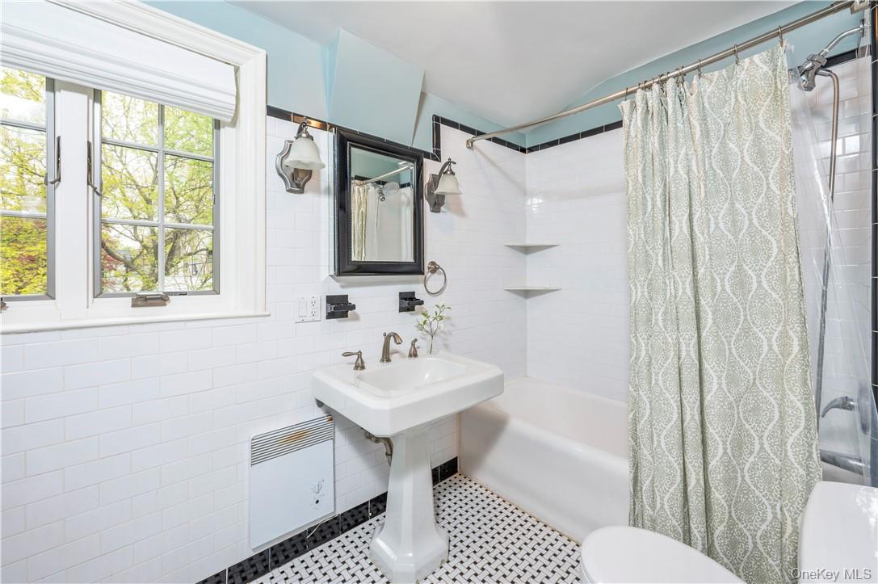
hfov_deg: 104.3
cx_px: 439
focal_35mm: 14
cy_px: 292
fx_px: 341
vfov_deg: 81.1
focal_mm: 14
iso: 200
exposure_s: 1/8
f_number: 11
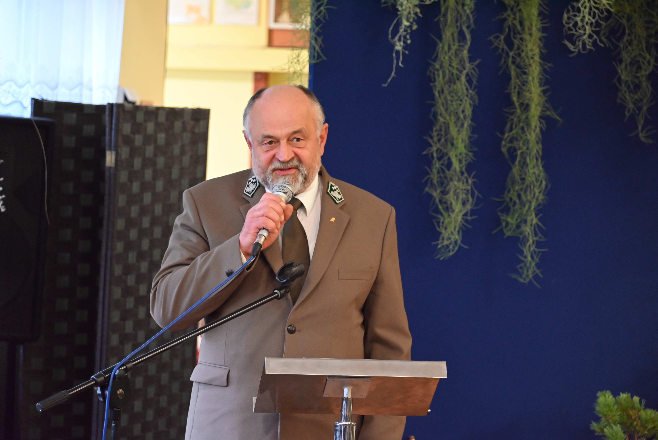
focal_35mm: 135
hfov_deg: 15.2
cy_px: 220
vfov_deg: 10.2
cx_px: 329
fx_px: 2468
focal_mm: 135
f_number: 5
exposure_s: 1/60
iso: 7200
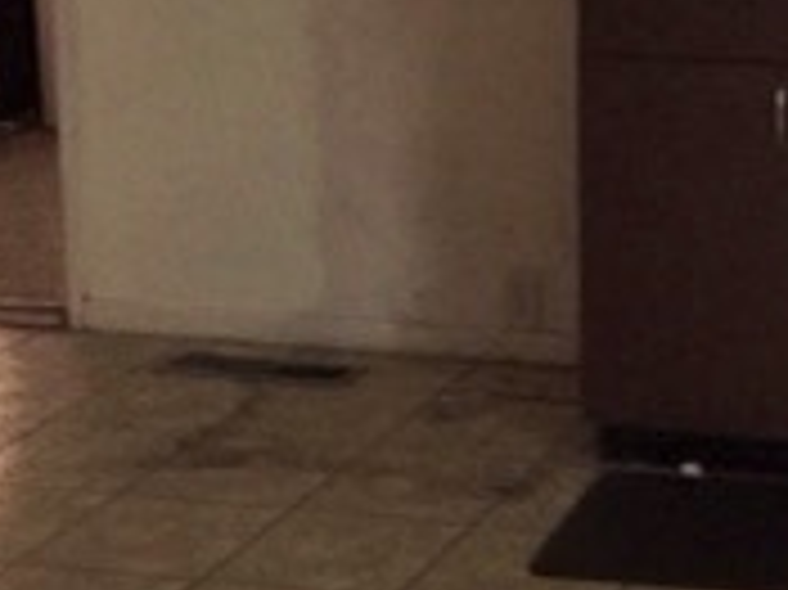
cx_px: 765
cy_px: 108
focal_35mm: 106
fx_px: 2411
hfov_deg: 18.1
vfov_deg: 13.9
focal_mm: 4.15
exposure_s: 1/15
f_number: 2.2
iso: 250
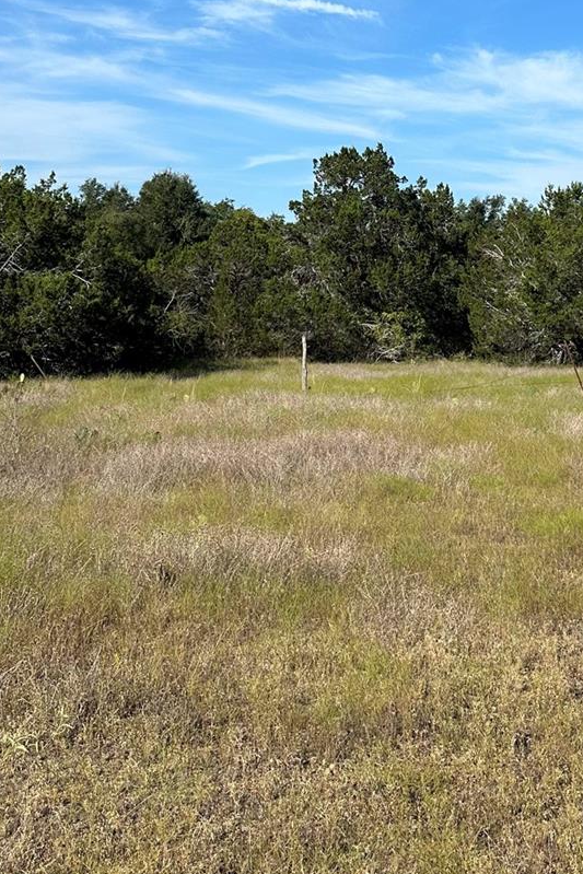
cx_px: 347
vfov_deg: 39.7
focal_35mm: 48
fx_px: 1165
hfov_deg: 28.0
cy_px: 189
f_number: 1.78
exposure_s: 1/5000
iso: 80
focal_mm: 6.86
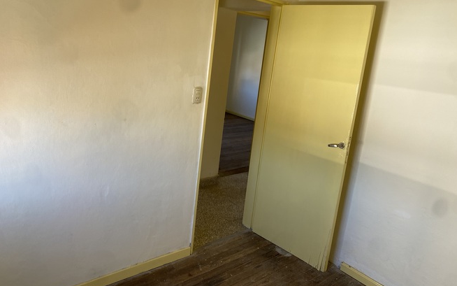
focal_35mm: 27
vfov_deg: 45.9
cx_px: 228
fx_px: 336
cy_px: 119
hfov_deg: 68.4
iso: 50
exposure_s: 1/121
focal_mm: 4.25
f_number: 1.8
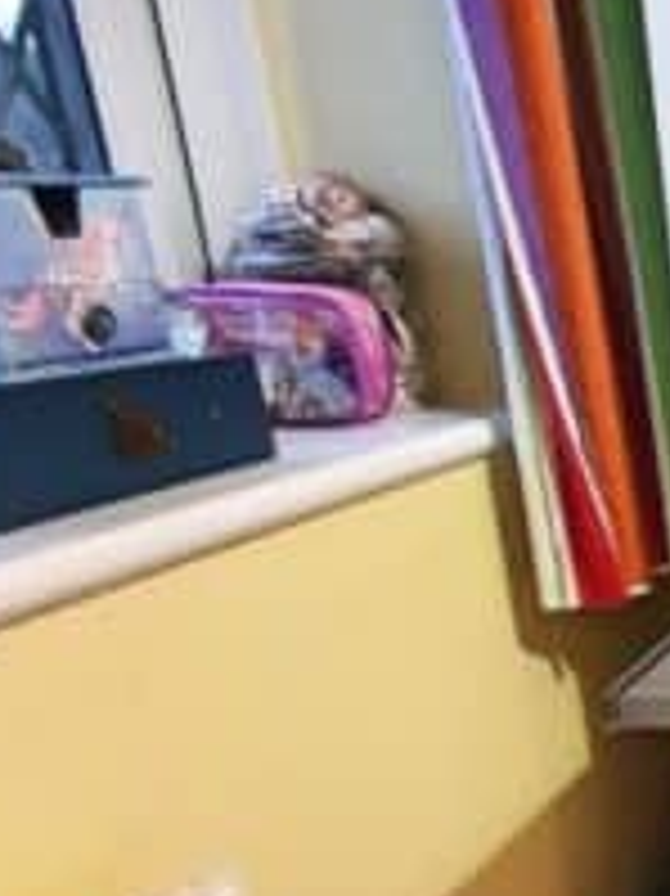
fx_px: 1240
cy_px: 594
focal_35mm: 48
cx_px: 1174
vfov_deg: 39.2
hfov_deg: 21.3
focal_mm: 1.8
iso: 640
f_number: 2.2
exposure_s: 1/33
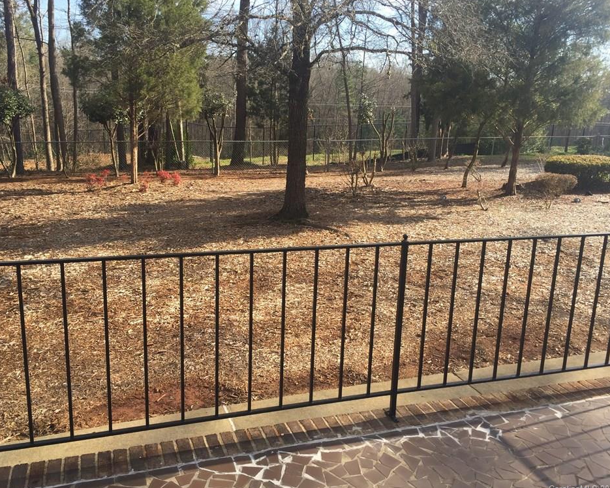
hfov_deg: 57.2
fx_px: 560
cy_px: 245
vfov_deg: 47.1
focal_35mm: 31
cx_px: 290
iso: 32
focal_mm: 4.15
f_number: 2.2
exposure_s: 1/719
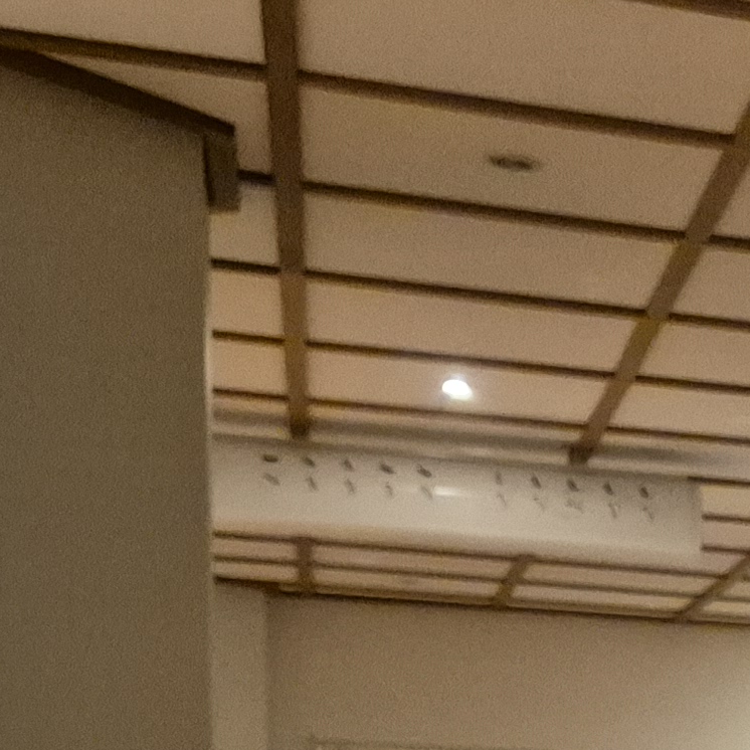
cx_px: 1634
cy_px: 1034
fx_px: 2672
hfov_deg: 13.1
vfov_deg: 15.1
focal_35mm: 109
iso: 2500
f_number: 1.8
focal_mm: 5.4
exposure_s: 1/100
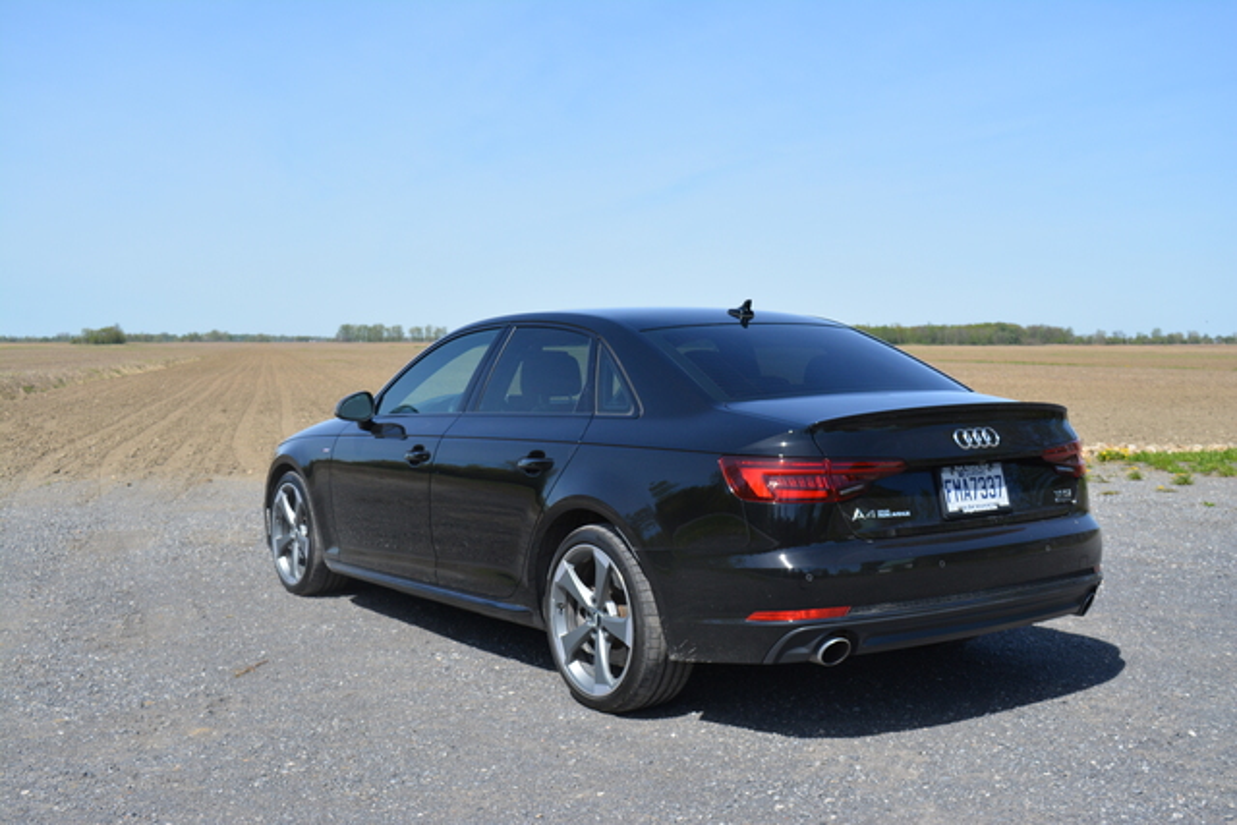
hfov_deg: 47.9
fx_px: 1392
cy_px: 412
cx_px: 618
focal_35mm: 40
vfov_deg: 33.0
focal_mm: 27
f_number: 7.1
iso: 400
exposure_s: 1/1600
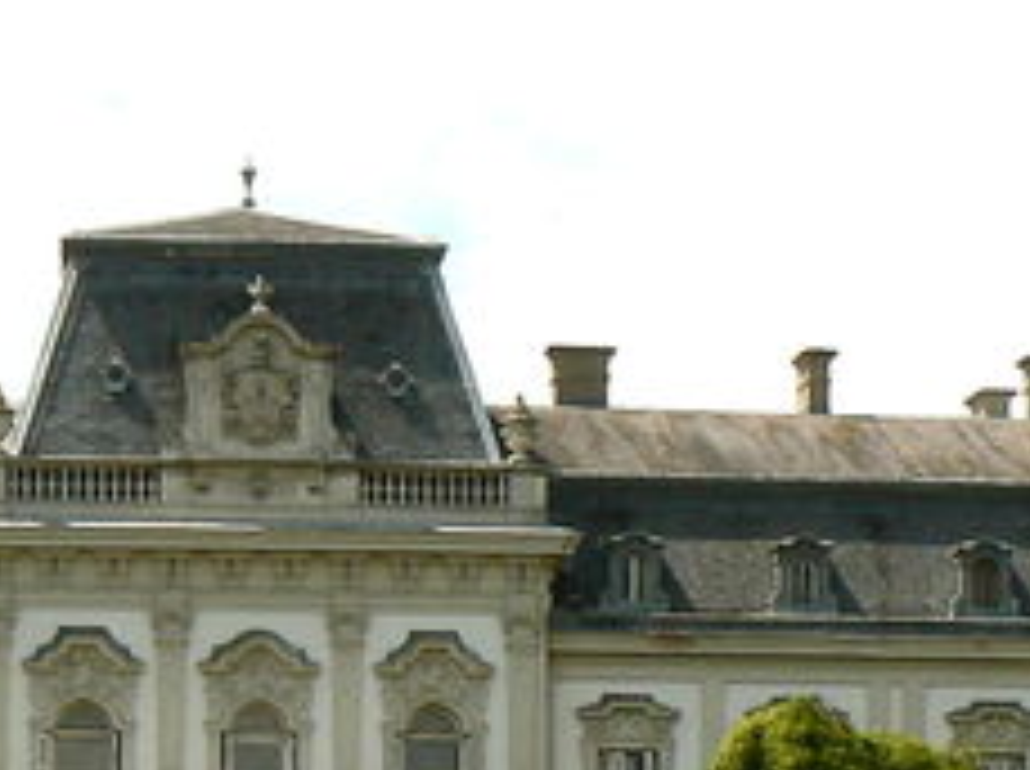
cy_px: 1045
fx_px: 3743
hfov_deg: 15.7
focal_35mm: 126
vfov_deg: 11.4
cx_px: 490
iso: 80
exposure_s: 1/400
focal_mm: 6
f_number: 8
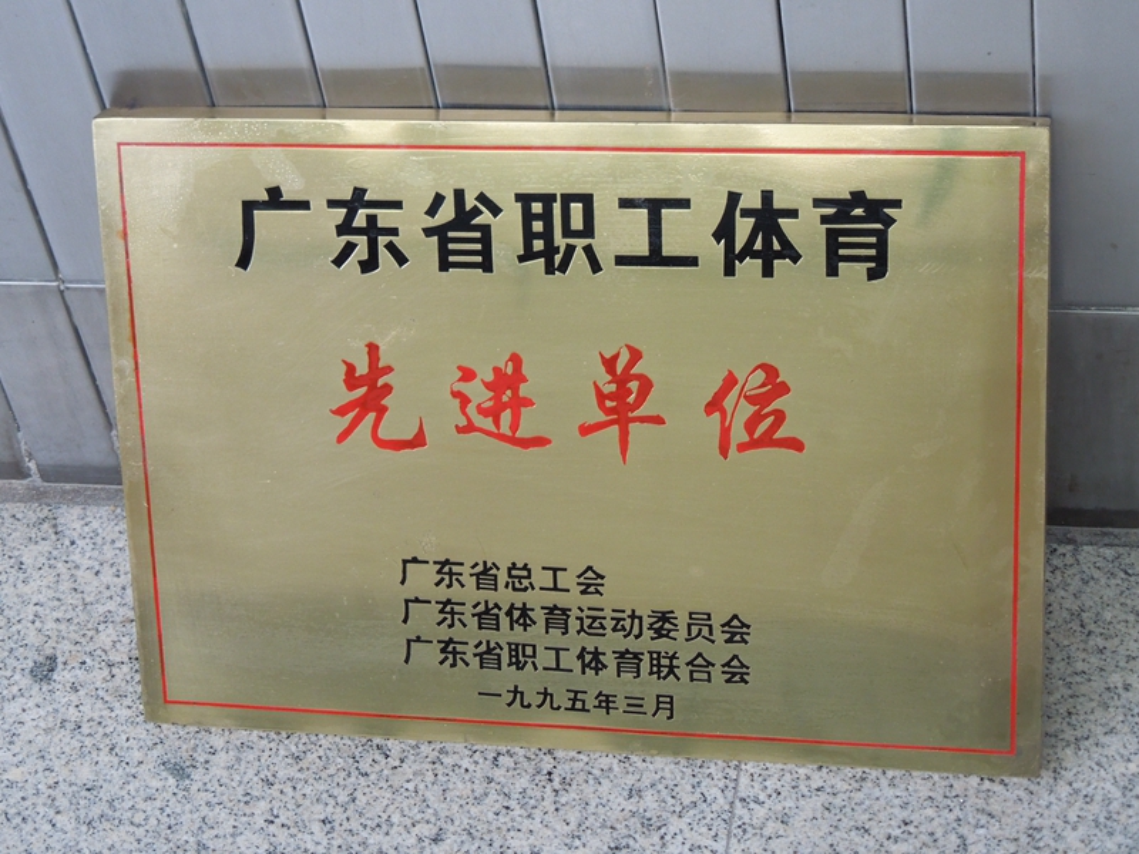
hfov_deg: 25.0
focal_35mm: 78
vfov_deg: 18.9
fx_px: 2567
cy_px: 427
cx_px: 570
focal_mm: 14.1
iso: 400
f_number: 4.5
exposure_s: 1/50
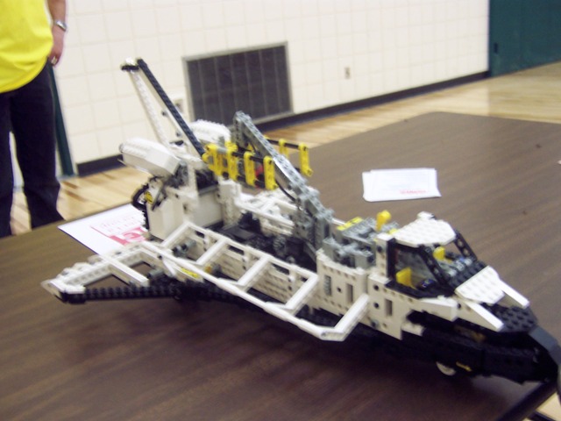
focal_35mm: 36
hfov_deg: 51.4
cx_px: 280
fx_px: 583
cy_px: 210
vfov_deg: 39.7
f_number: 2.8
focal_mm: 5.6
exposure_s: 1/8
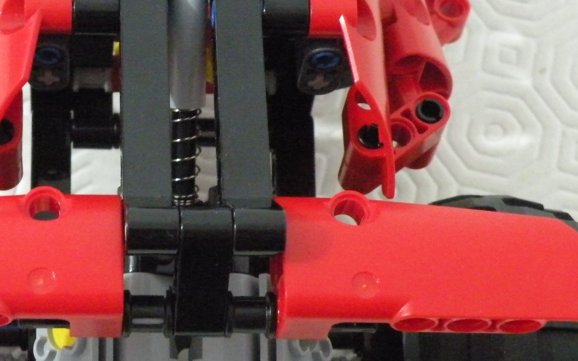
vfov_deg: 12.0
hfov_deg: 19.0
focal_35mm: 109
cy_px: 243
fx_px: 1717
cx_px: 155
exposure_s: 1/7.1
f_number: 3.5
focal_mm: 9.8
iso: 800
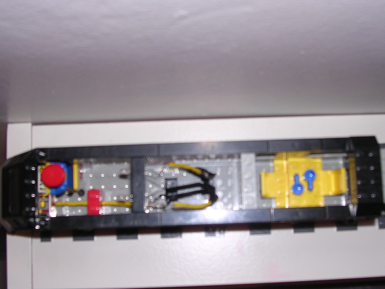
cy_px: 146
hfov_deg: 38.8
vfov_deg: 29.7
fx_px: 545
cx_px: 222
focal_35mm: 49
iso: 100
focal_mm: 5.8
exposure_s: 1/60.1
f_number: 2.8
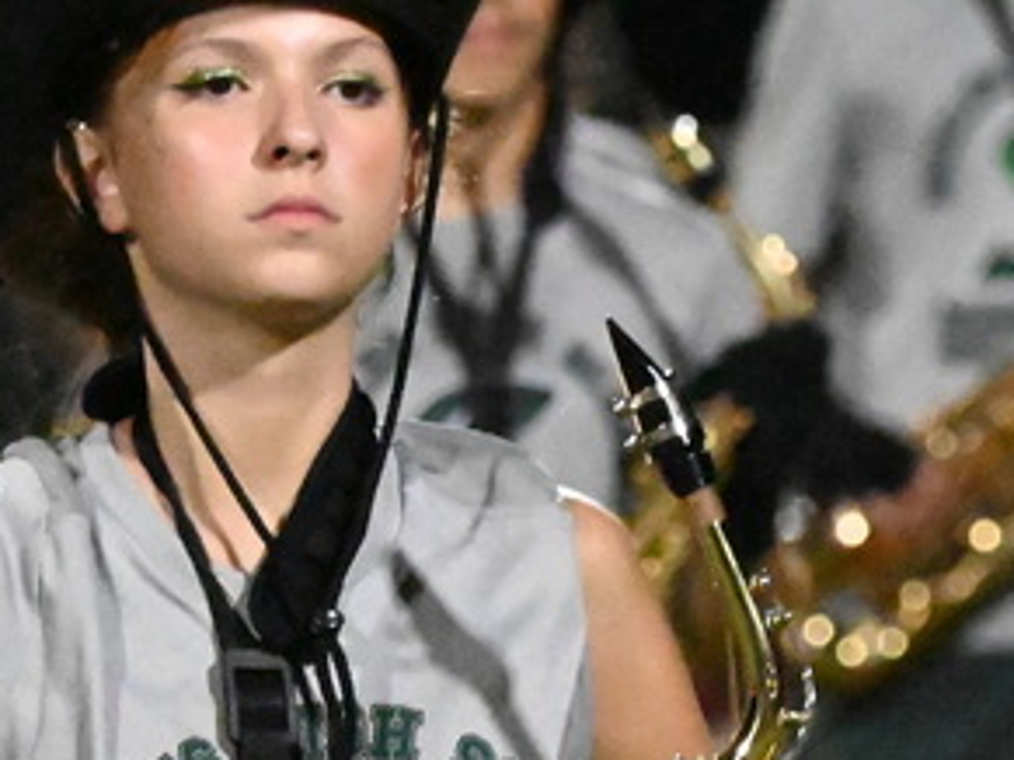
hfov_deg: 1.6
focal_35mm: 1217
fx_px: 35635
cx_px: 429
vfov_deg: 1.2
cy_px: 884
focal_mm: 240
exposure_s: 1/640
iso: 32000
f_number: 7.1
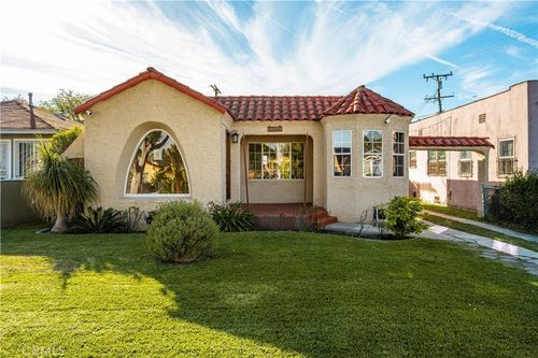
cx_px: 269
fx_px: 329
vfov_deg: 57.2
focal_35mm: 22
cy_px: 179
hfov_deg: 78.6
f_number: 8
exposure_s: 1/200
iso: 100
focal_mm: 22
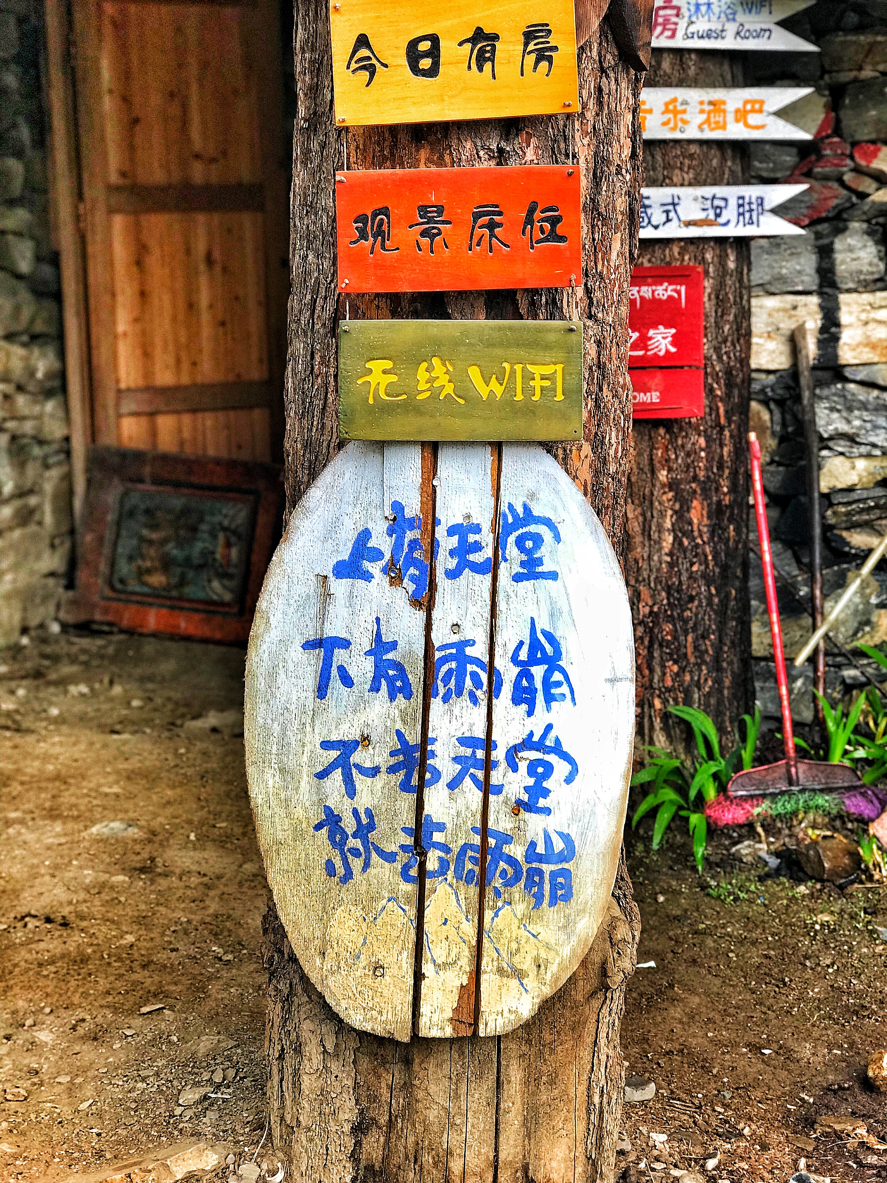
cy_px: 592
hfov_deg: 25.7
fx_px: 1947
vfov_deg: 33.8
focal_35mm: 57
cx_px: 444
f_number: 2.8
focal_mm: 6.6
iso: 25
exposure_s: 1/94
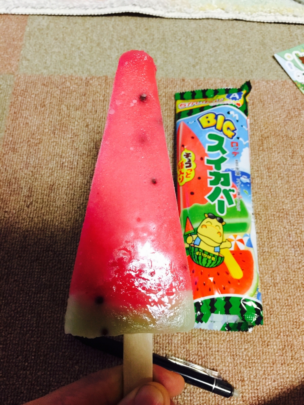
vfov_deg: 61.7
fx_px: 340
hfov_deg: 48.2
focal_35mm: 29
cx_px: 152
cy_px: 202
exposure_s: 1/10
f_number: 2.2
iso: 125
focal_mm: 4.15
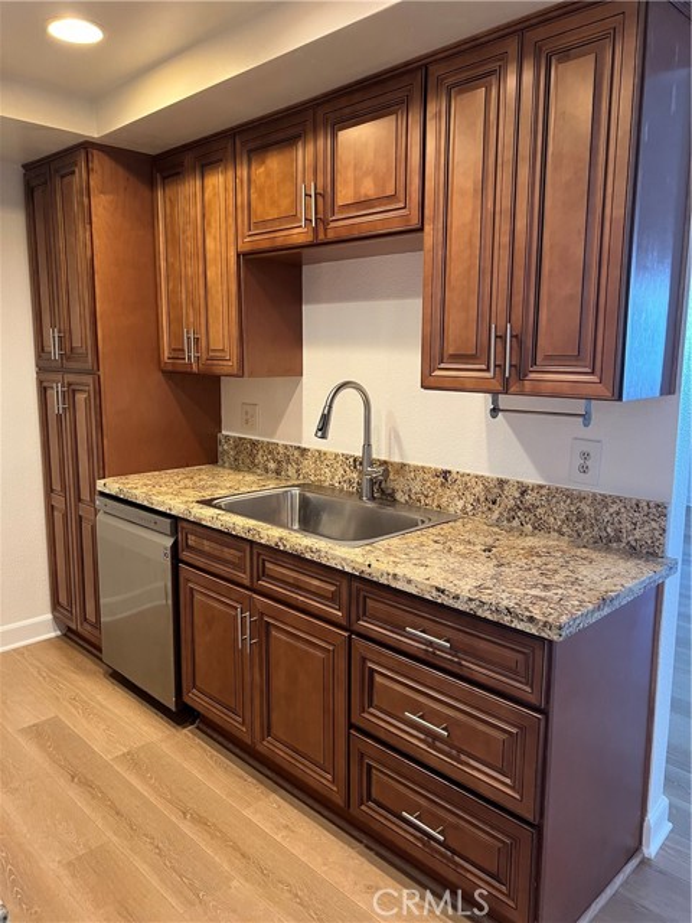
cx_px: 346
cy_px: 462
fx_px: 693
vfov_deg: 67.3
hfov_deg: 53.1
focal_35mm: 26
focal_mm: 5.7
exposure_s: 1/60
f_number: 1.5
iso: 250
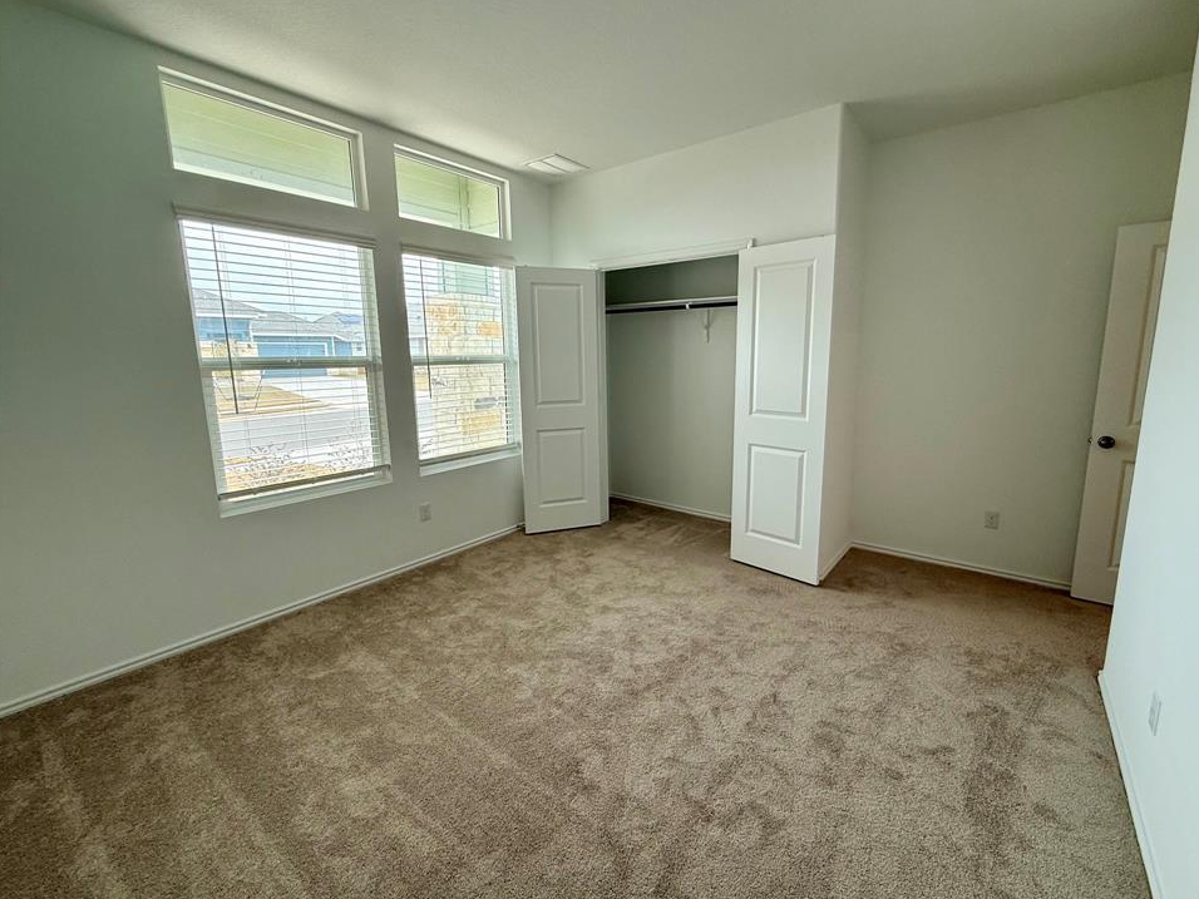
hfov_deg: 98.1
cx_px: 633
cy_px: 435
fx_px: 520
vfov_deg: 81.7
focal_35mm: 15
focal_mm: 2.22
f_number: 2.2
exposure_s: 1/99
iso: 100
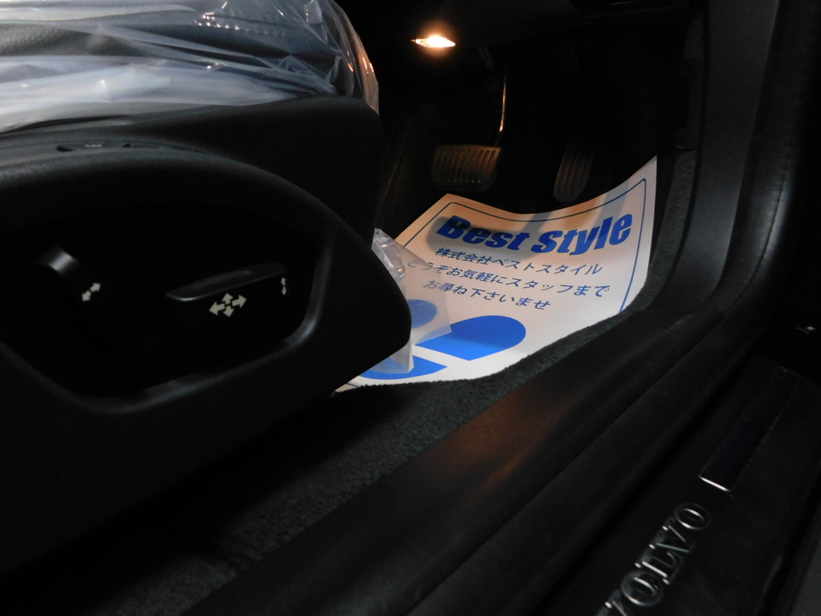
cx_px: 353
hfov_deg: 63.2
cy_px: 279
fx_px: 664
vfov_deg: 49.7
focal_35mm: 28
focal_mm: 4
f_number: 3
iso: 400
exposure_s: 1/25
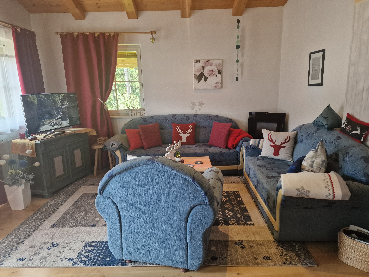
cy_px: 138
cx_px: 184
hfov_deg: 73.9
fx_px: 245
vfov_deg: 58.9
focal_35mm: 23
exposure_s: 1/100
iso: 250
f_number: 1.8
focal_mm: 6.4
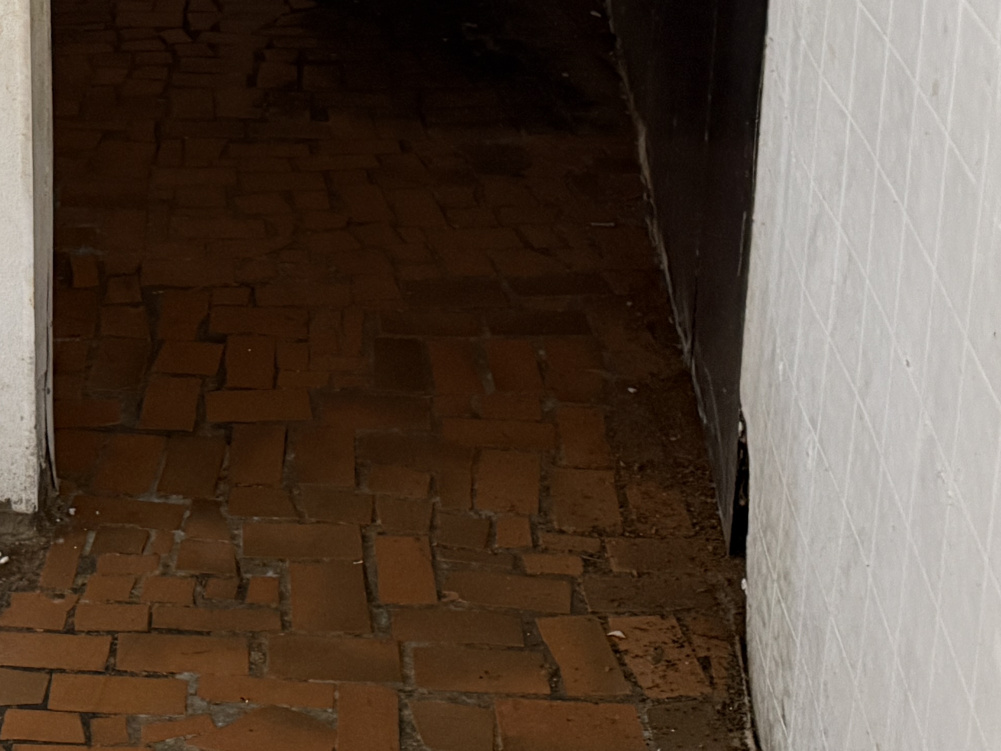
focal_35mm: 70
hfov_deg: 27.0
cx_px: 139
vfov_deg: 19.5
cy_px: -207
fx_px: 2024
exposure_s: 1/60
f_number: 1.78
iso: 640
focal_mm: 6.76
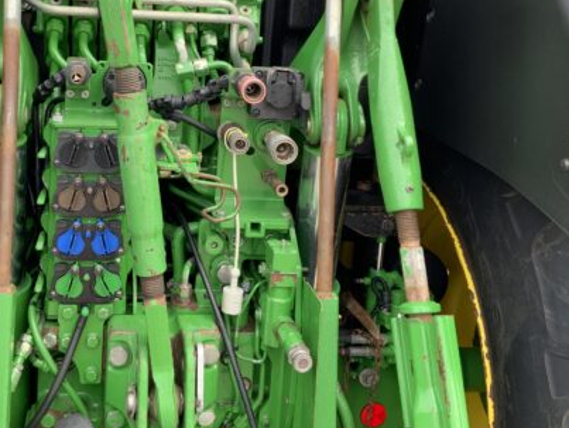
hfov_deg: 40.8
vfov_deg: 31.2
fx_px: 757
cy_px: 124
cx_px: 203
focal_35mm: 46
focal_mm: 3
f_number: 1.8
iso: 16
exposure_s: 1/149
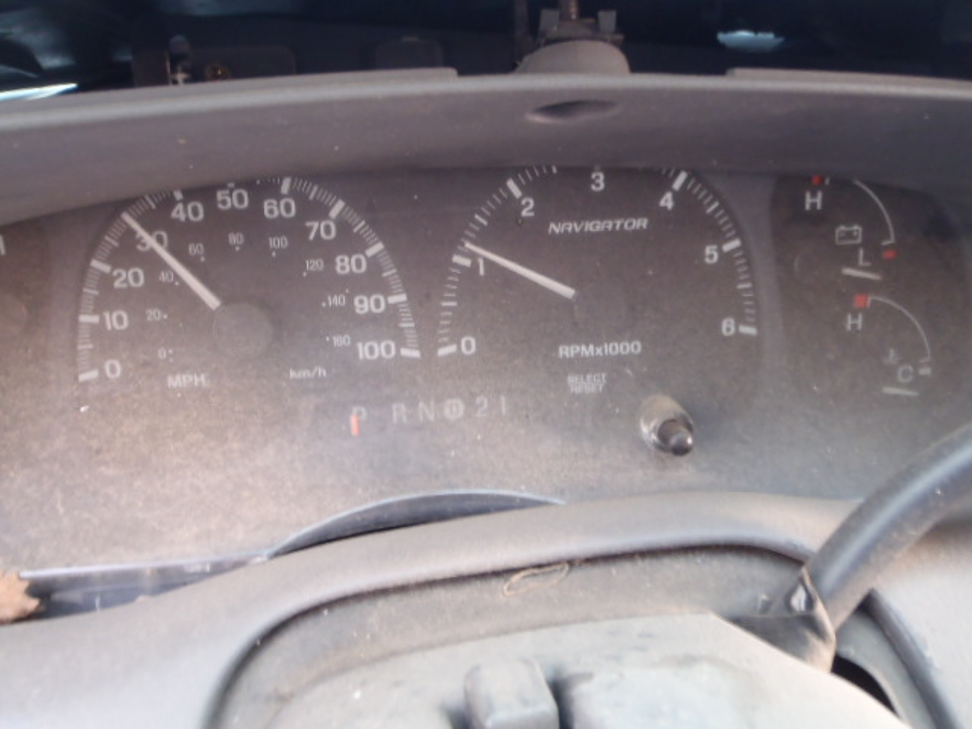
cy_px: 364
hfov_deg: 63.4
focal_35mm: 28
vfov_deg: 49.7
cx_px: 486
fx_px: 786
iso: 200
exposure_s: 1/8
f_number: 3.5
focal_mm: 5
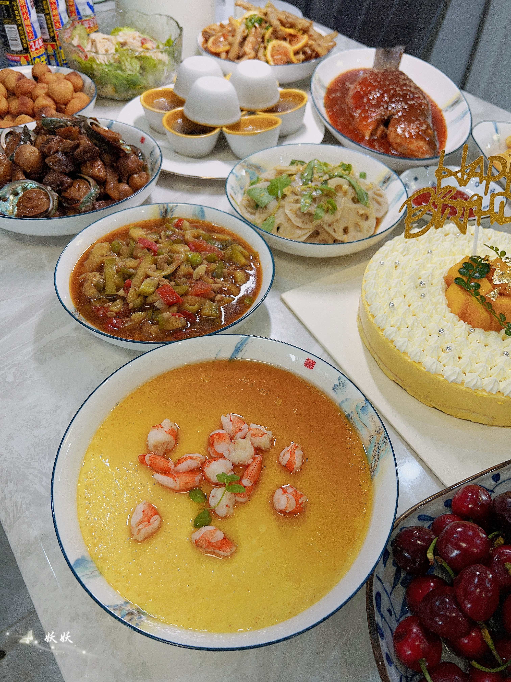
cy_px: 341
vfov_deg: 67.3
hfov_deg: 53.1
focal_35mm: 26
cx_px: 256
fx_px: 512
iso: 40
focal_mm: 5.7
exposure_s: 1/219
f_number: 1.5
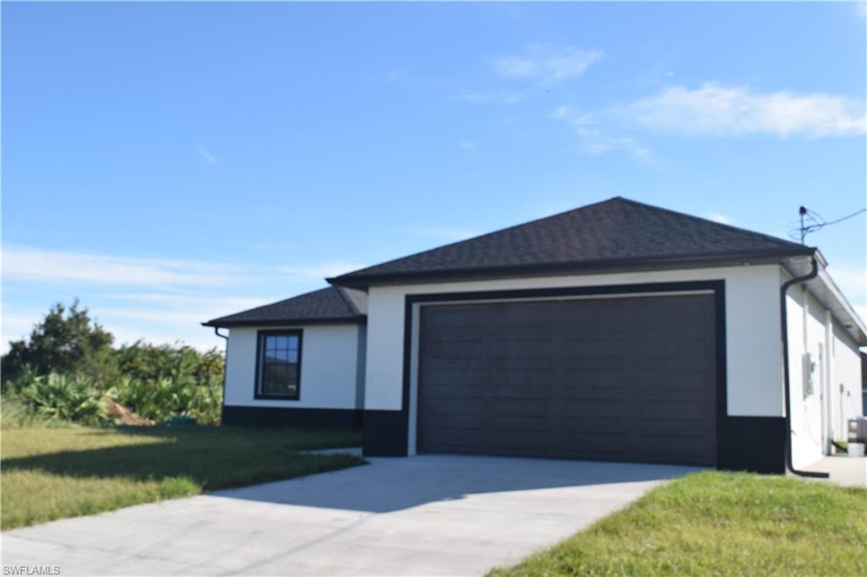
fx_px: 903
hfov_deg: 51.3
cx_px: 434
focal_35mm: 38
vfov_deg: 35.5
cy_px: 288
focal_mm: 25
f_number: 9
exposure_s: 1/320
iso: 200
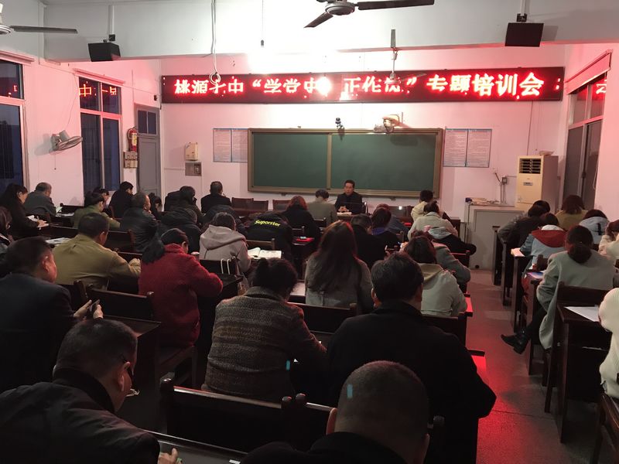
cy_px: 232
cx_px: 310
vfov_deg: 49.7
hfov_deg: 63.4
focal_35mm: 28
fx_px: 501
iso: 100
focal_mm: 3.99
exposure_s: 1/17
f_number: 1.8
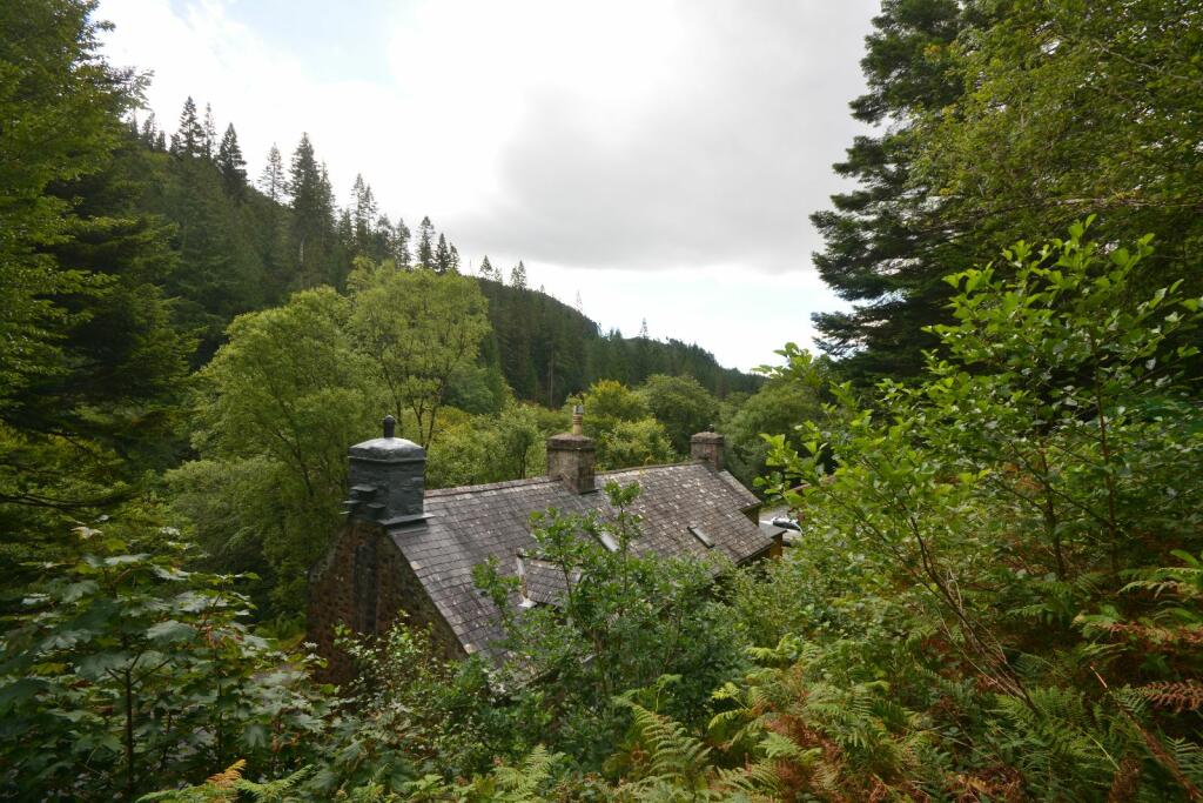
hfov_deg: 100.4
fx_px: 501
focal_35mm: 15
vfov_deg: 77.3
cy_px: 402
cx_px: 602
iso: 280
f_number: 10
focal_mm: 10
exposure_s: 1/200
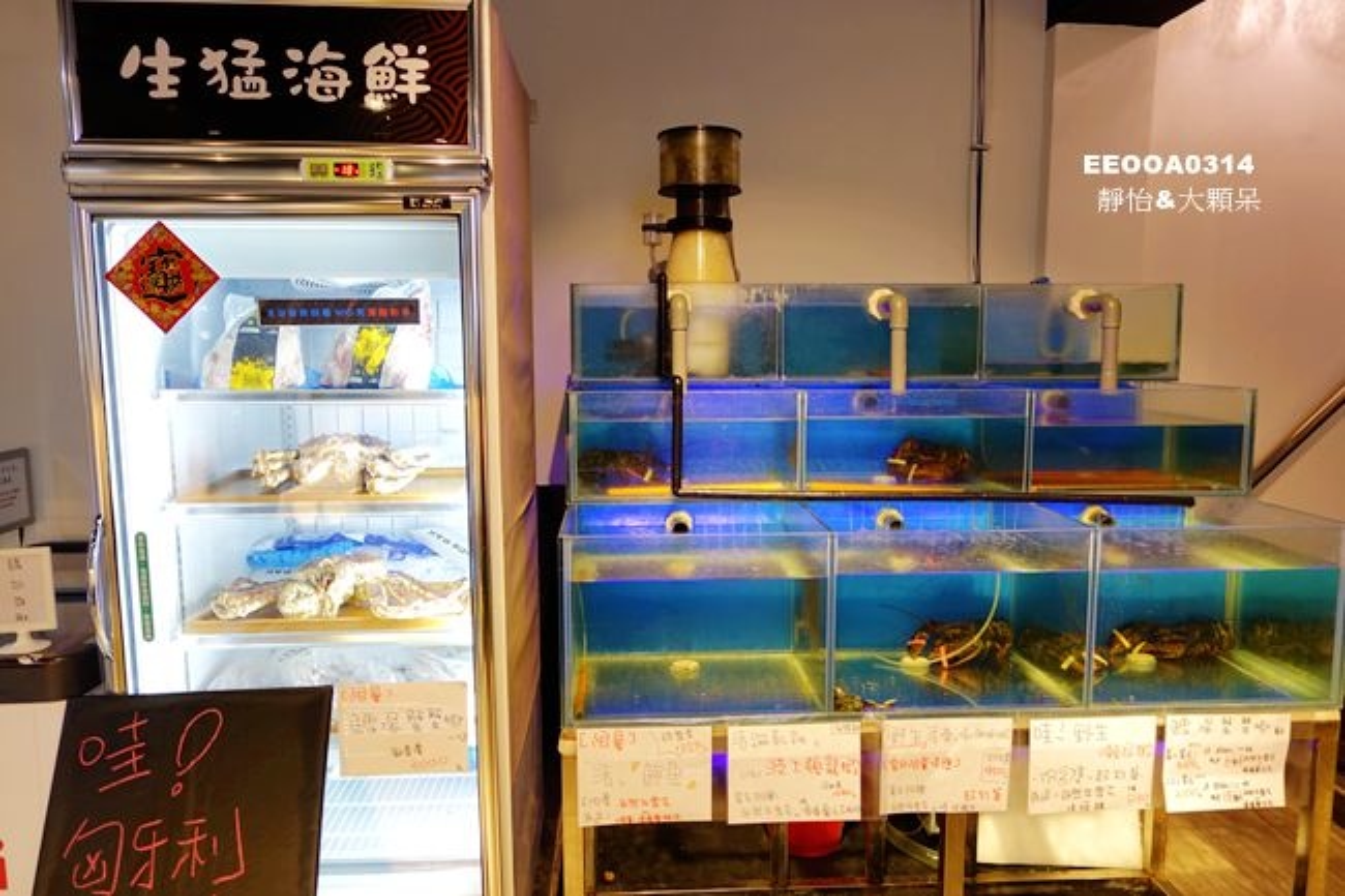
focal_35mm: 24
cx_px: 672
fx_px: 896
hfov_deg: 73.8
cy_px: 448
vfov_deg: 53.1
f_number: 1.8
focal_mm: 8.8
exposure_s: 1/30
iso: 160
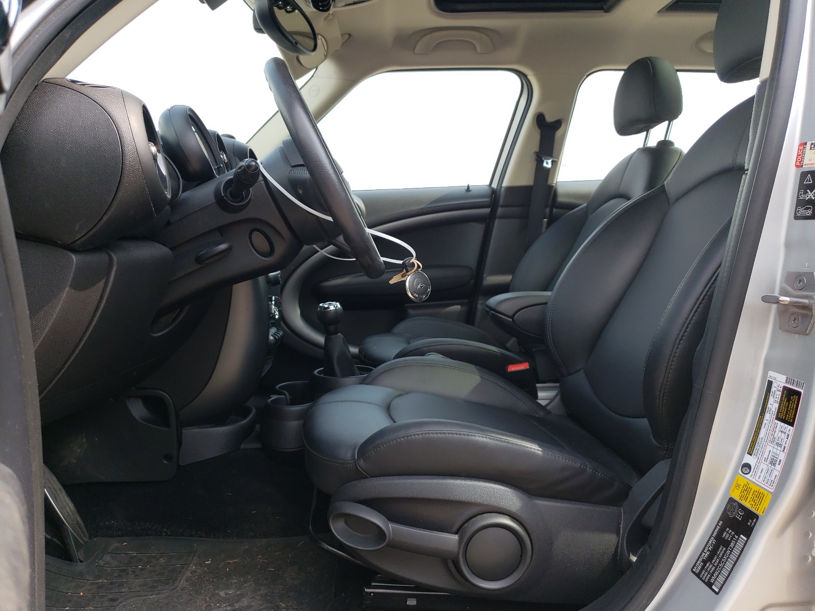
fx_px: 612
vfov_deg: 53.1
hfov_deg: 67.3
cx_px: 408
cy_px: 306
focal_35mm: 26
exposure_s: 1/625
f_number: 1.5
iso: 50
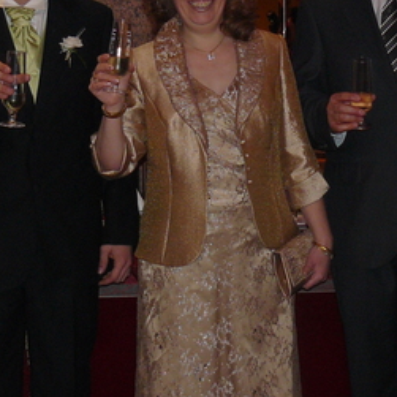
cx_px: 264
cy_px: 96
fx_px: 1726
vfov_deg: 13.1
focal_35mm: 133
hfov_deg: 13.1
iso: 100
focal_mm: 8.1
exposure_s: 1/40
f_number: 2.8
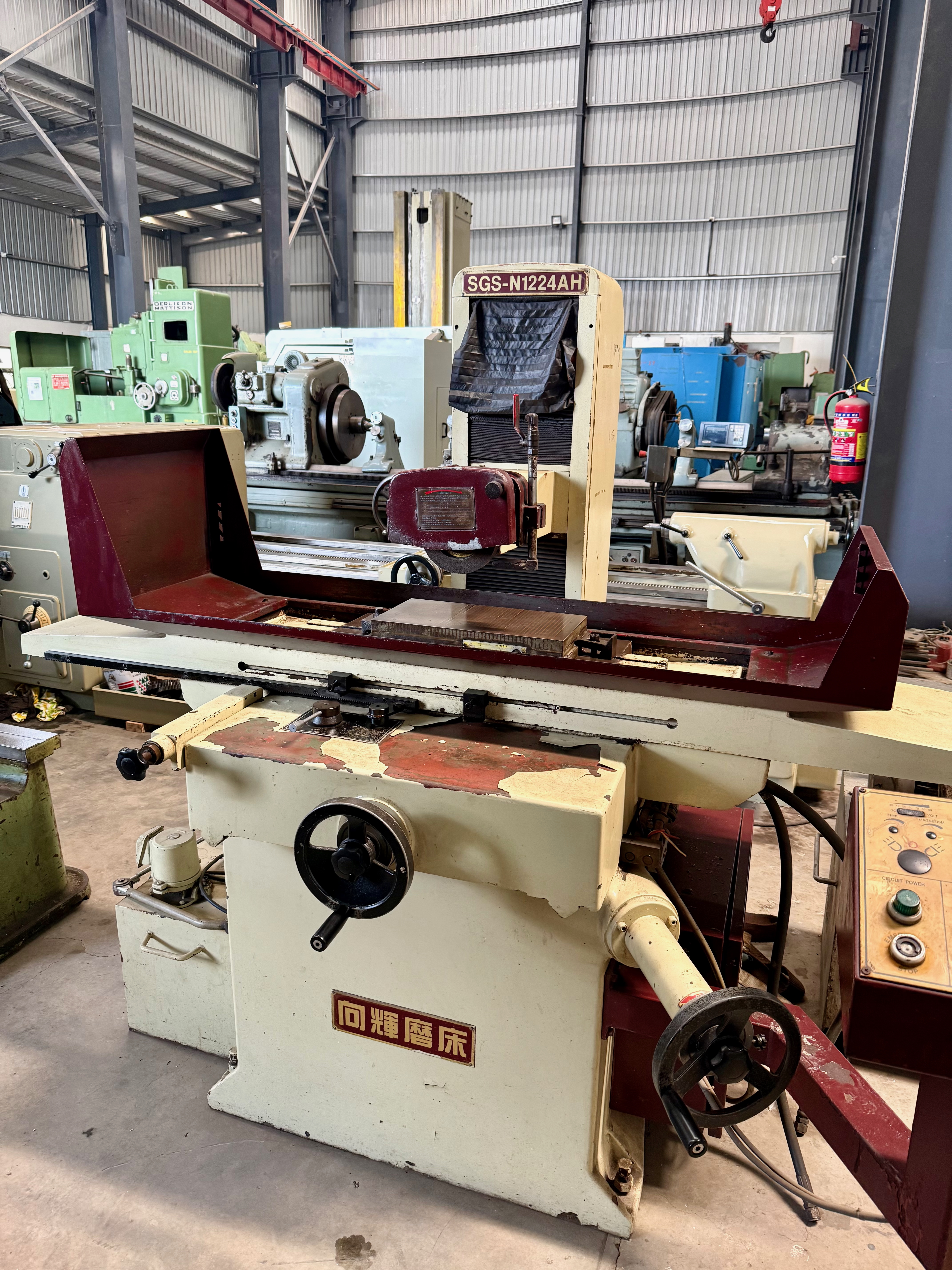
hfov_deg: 56.8
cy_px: 635
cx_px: 476
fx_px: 880
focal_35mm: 24
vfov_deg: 71.6
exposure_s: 1/60
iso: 250
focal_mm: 6.76
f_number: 1.78
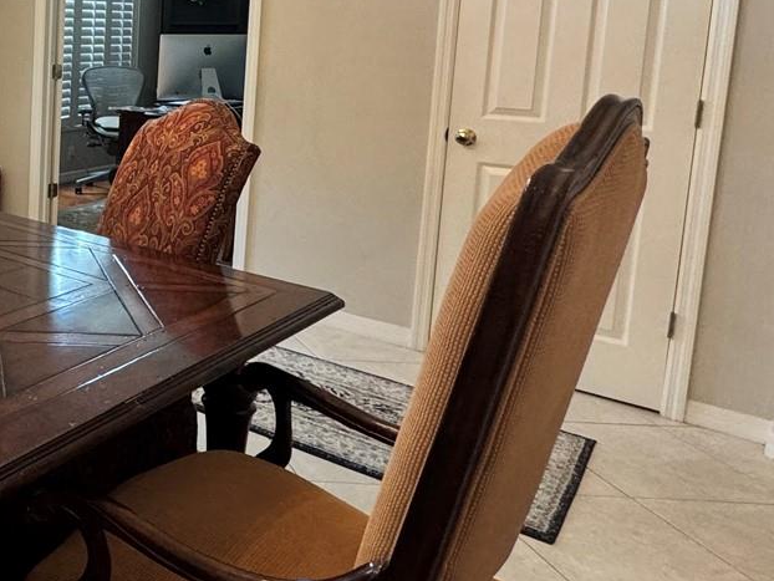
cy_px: 116
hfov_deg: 40.2
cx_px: -102
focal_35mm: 36
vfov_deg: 38.2
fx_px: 805
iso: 250
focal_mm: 2.22
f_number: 2.2
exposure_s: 1/120
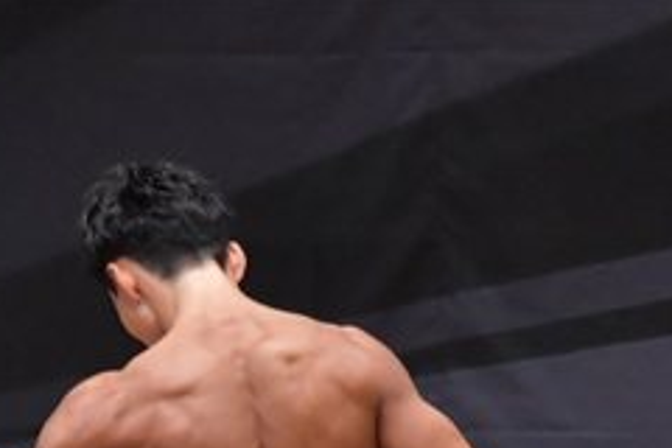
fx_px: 17191
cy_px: 714
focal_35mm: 921
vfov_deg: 1.5
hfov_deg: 2.2
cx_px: 284
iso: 6400
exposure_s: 1/400
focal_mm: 190
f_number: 5.6
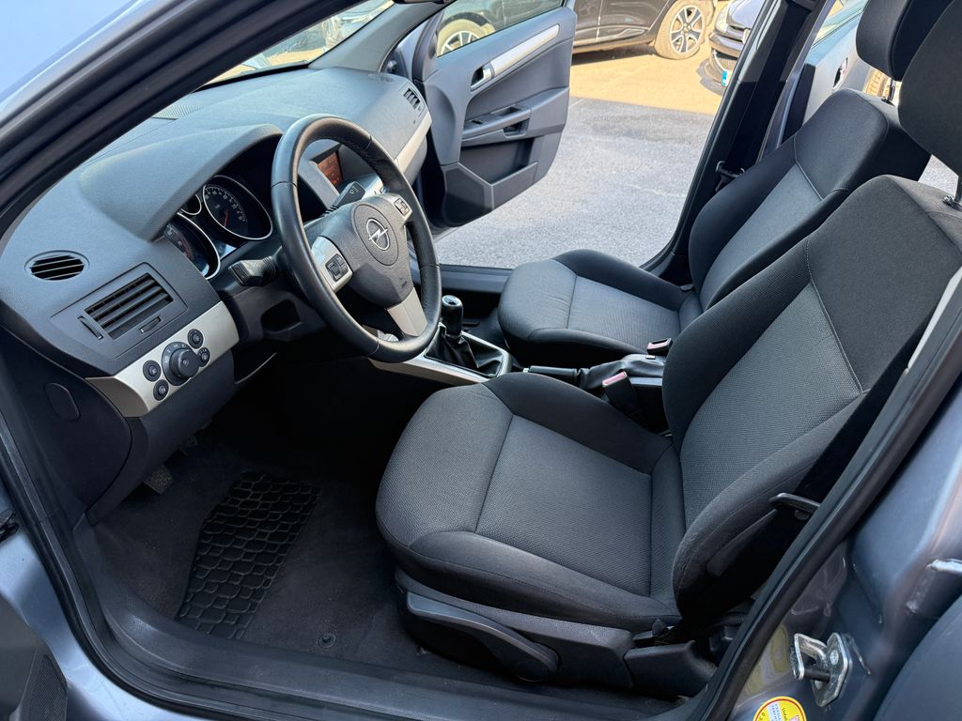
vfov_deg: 56.8
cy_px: 360
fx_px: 667
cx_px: 481
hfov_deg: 71.6
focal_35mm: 24
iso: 200
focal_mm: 6.76
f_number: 1.78
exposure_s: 1/232
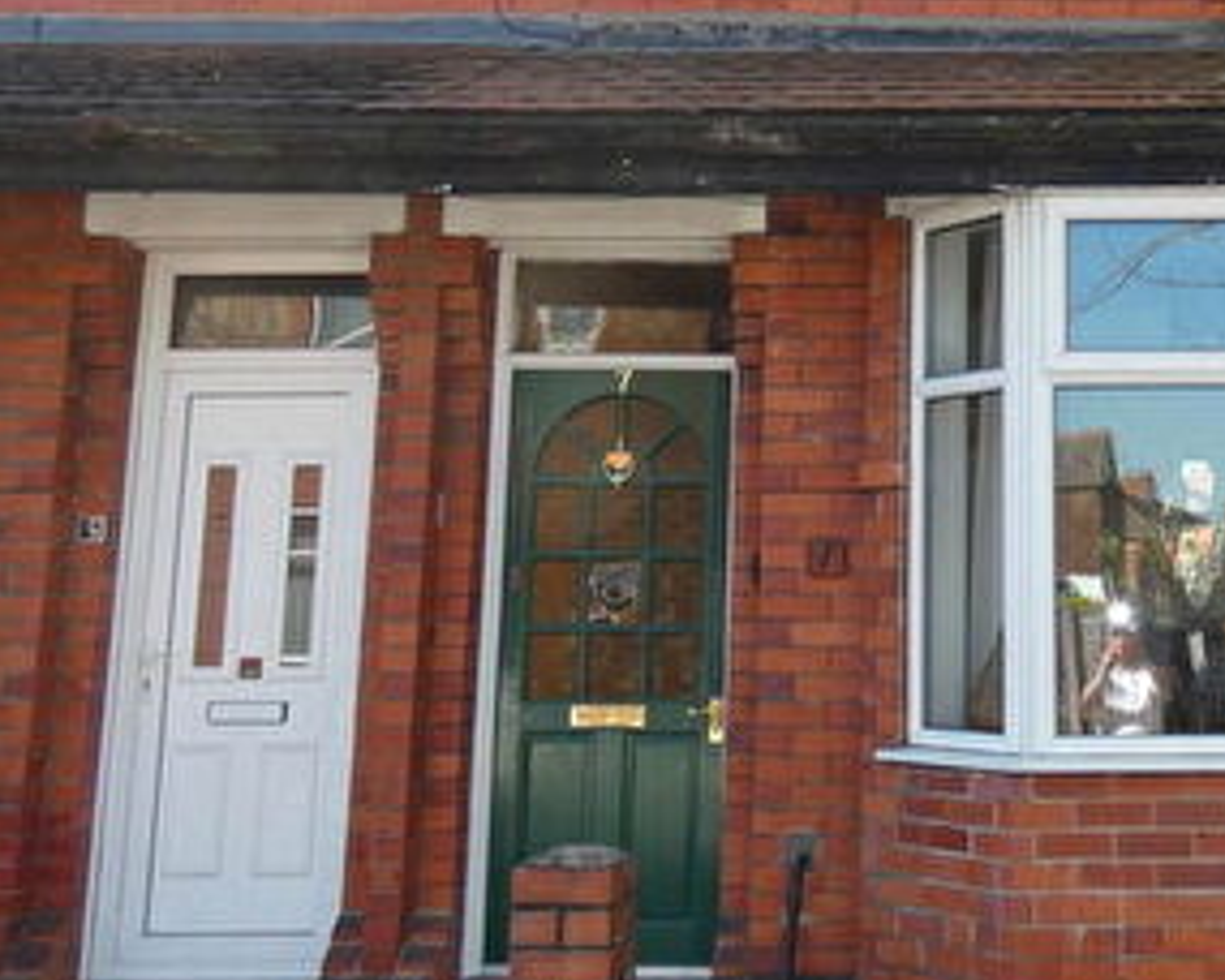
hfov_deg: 36.6
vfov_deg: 31.2
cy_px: 316
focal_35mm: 48
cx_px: 1079
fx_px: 1740
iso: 80
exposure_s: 1/320
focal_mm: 3.6
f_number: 2.8
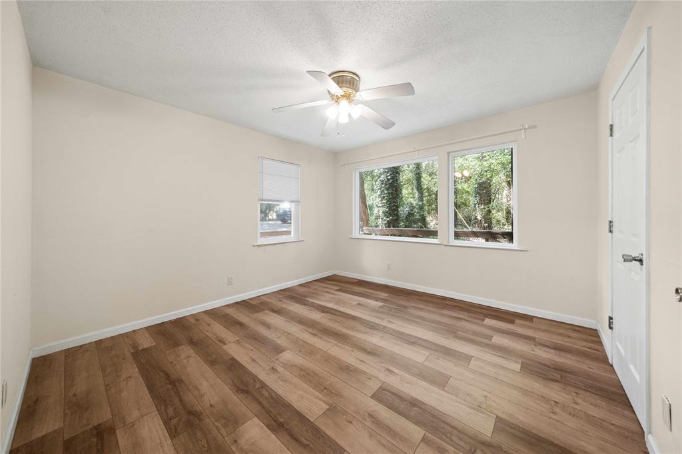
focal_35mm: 12
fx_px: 227
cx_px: 341
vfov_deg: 90.0
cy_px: 227
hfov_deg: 112.6
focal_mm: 12
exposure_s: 1/6
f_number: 9
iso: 500
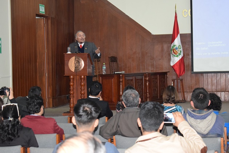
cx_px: 114
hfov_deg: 24.6
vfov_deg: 16.6
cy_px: 76
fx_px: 525
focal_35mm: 82
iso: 3200
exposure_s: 1/60
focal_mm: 55
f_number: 5.6
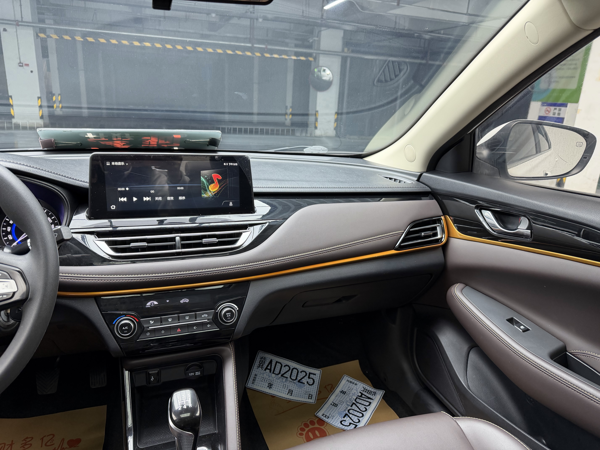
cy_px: 225
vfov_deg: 56.8
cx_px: 300
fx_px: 416
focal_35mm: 24
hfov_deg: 71.6
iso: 200
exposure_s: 1/77
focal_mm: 6.76
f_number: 1.78
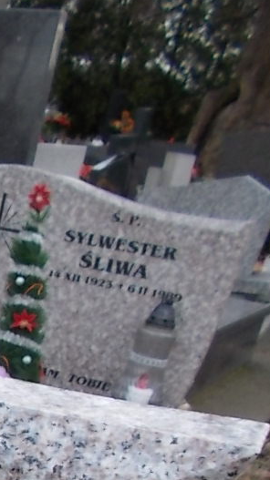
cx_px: -388
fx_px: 1096
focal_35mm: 86
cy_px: 512
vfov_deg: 23.4
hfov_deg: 11.5
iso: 80
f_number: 3.2
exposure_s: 1/160
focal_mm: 4.6
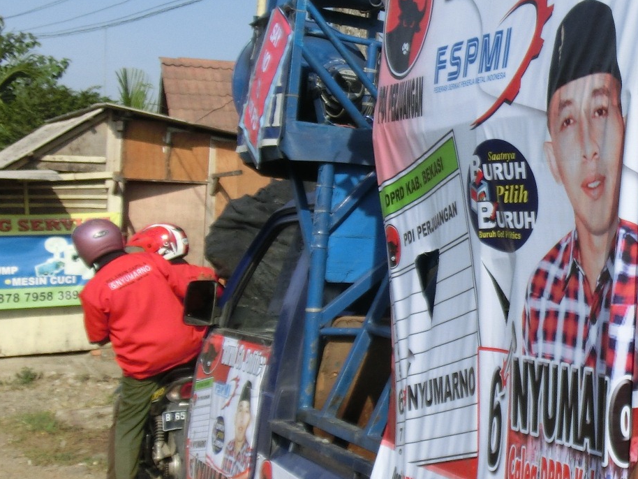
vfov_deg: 23.3
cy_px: 188
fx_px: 1161
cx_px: 779
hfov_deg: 26.9
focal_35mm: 63
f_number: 8
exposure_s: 1/250
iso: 80
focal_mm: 4.4
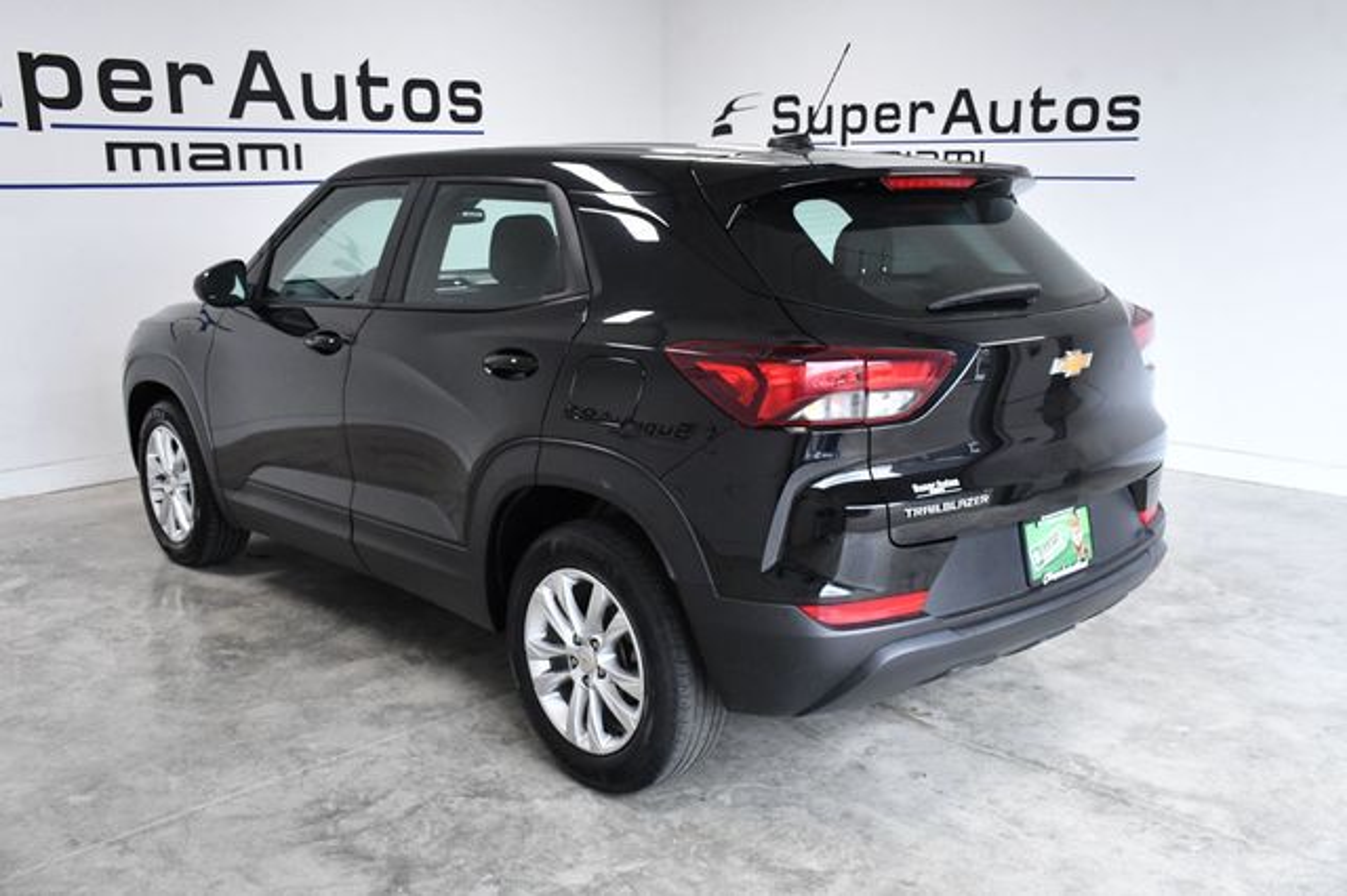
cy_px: 448
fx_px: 1271
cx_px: 674
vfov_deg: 38.8
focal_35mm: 34
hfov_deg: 55.8
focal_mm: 23
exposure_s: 1/320
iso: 2500
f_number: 9
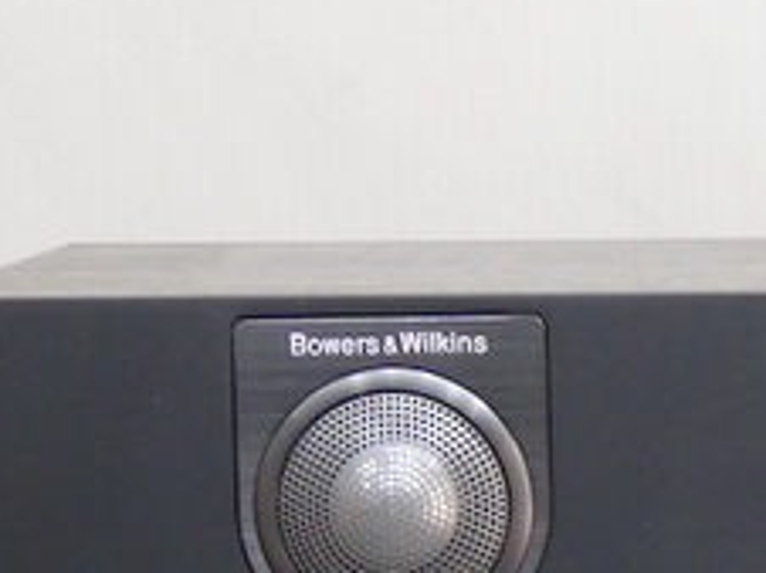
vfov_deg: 3.3
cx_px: 963
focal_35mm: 451
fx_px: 9969
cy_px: 1092
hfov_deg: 4.4
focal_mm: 19
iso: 200
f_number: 5.1
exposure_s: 1/5
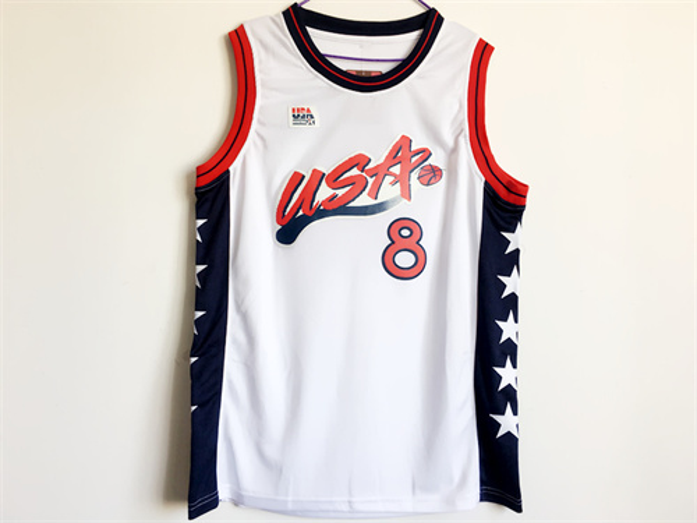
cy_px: 262
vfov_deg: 48.2
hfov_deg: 61.7
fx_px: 584
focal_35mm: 29
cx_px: 348
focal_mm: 4.15
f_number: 2.2
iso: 32
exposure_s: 1/50
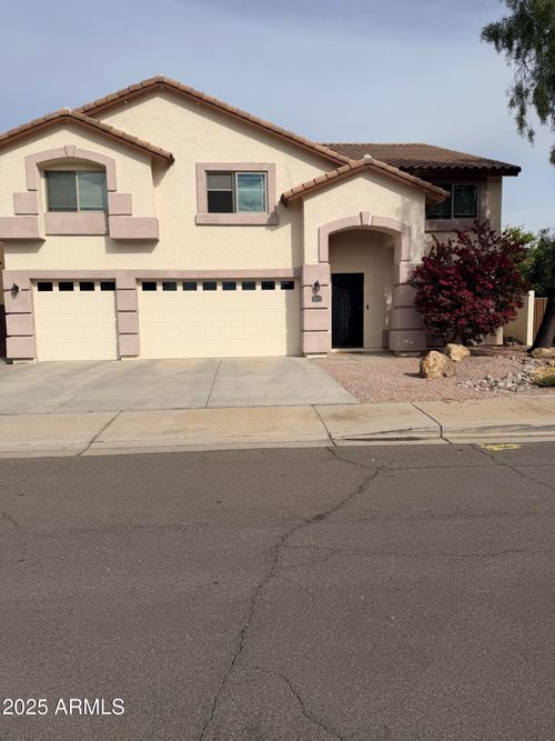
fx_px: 513
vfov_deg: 71.6
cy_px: 370
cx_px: 278
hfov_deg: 56.8
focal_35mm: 24
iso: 80
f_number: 1.78
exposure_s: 1/9091
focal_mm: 6.76
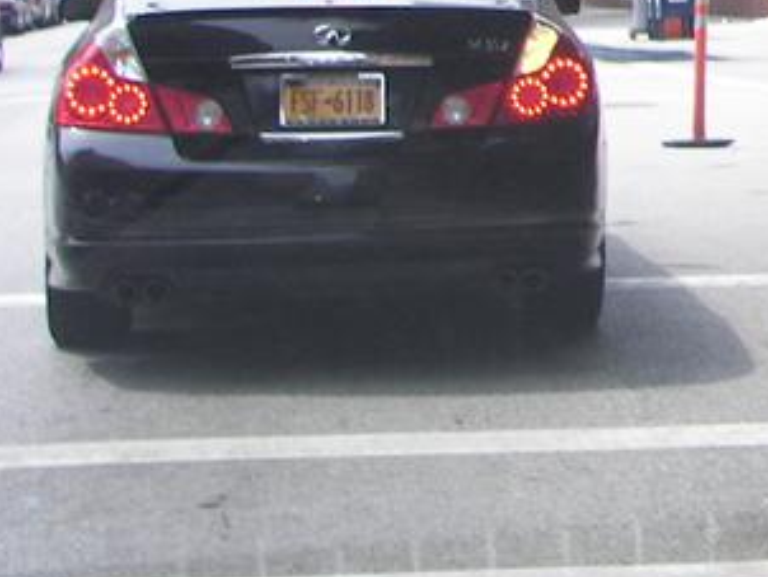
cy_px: -363
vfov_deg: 11.5
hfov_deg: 14.7
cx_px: 1249
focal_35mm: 122
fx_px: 2709
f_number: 2.8
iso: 64
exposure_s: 1/320
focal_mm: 6
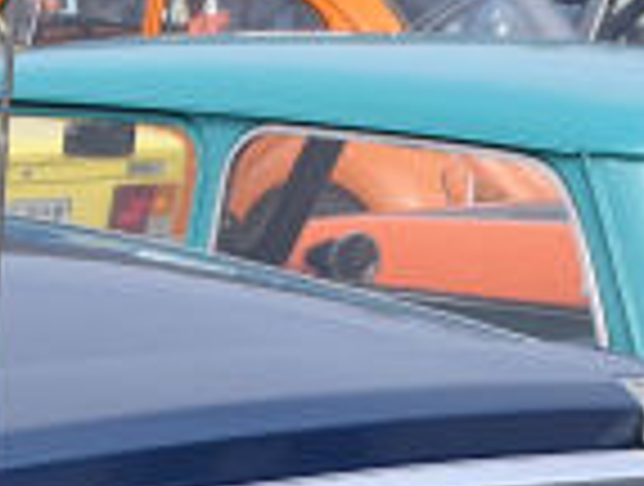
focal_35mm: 173
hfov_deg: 10.9
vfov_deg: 8.3
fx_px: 3227
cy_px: 927
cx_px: -347
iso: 80
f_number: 4
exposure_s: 1/500
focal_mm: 5.26
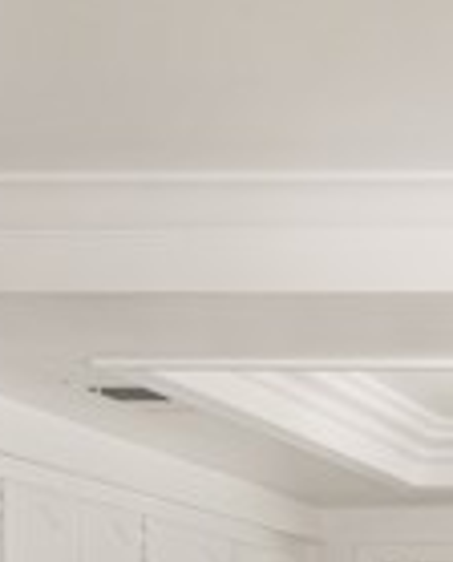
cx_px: 975
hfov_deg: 13.0
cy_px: 728
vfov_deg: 18.1
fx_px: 1652
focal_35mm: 99
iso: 100
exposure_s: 1/100
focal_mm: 23
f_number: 6.3
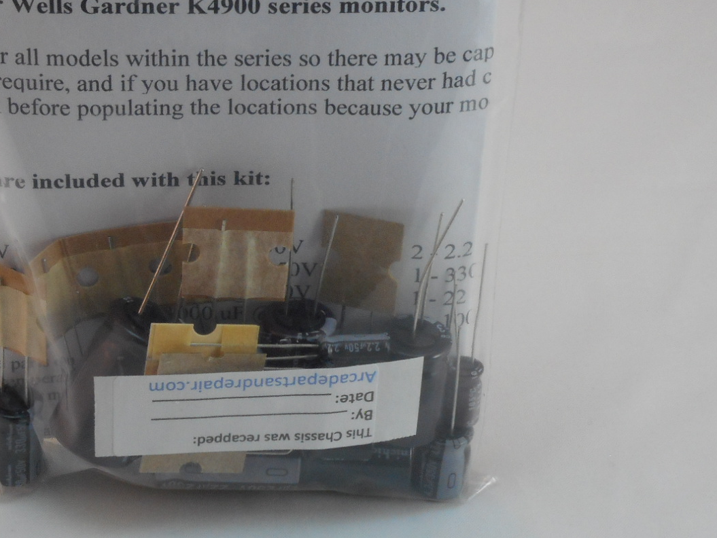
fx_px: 2631
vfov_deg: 11.7
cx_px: 251
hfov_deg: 15.5
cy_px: 161
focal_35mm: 127
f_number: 5.1
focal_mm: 10.5
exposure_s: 1/30
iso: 200
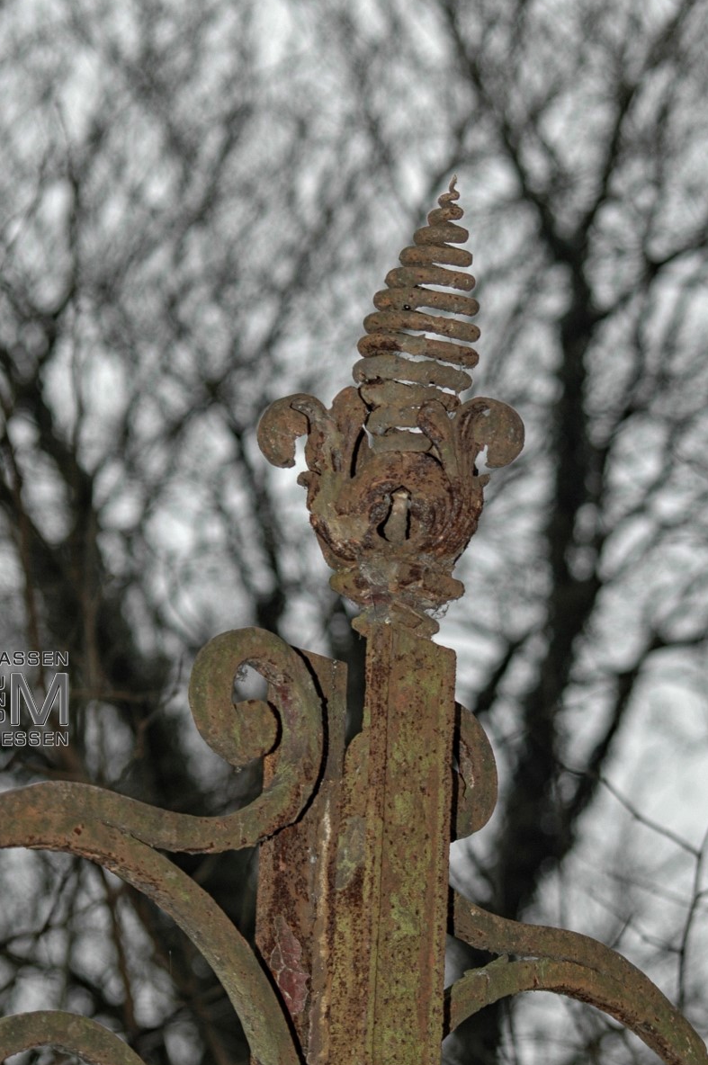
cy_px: 510
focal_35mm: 144
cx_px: 399
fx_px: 4256
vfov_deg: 14.3
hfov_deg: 9.5
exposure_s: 1/125
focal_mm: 70
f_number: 5.6
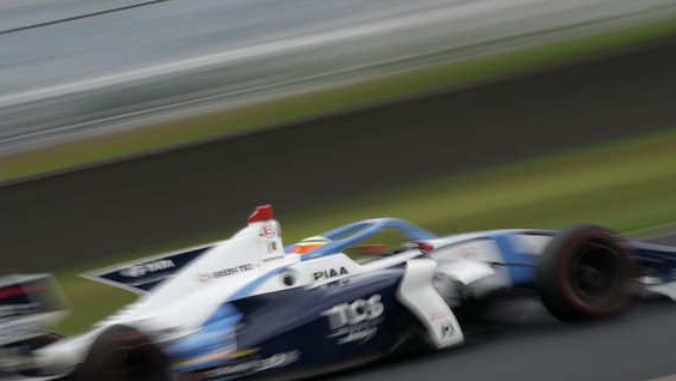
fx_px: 4787
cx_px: 352
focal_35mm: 267
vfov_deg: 4.6
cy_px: 219
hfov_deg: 8.1
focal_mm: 200
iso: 50
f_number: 22
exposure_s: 1/8
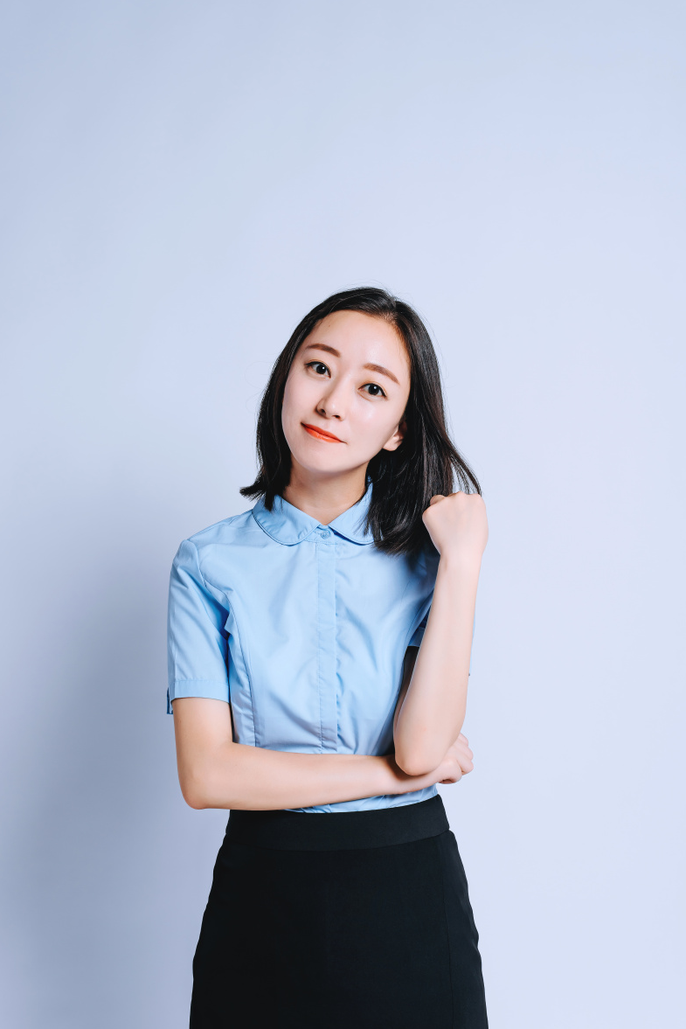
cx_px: 338
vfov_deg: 38.9
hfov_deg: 26.5
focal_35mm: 51
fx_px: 1457
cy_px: 514
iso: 100
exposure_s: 1/200
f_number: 5.6
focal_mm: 50
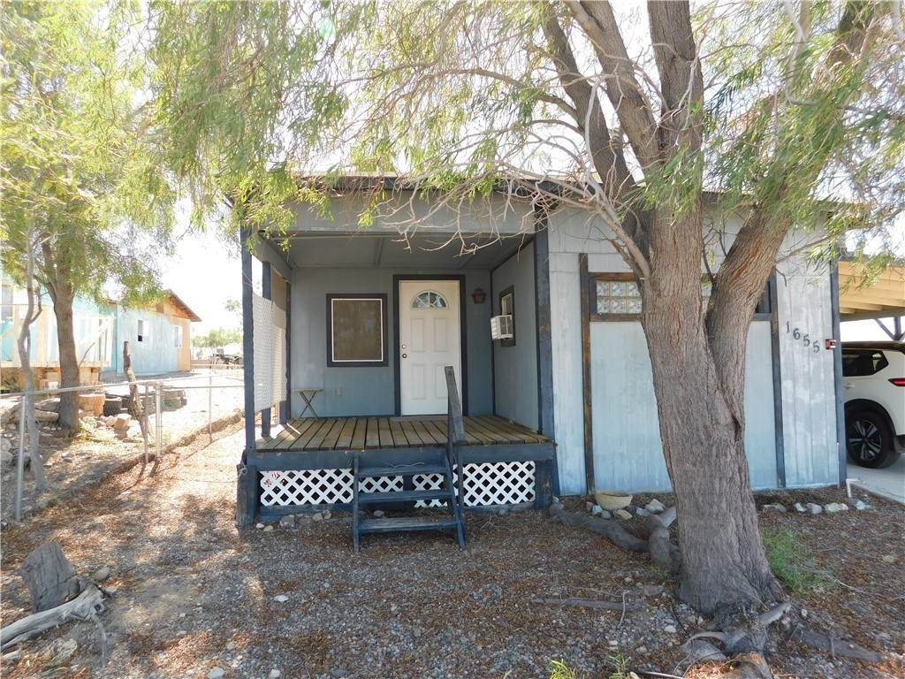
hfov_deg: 73.9
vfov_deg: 58.9
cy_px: 340
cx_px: 452
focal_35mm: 23
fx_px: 601
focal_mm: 4
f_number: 3
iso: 125
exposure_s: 1/250
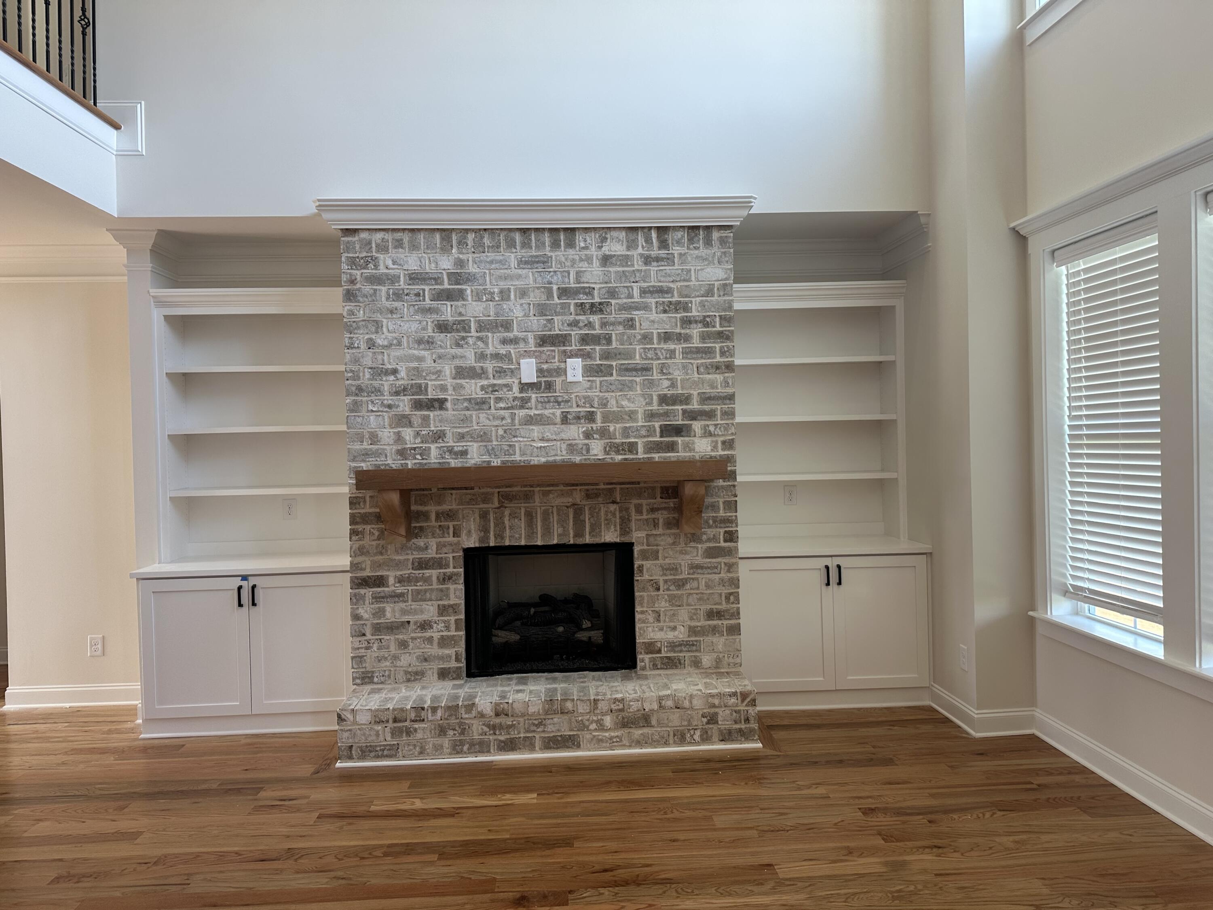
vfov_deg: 56.8
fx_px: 841
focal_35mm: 24
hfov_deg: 71.6
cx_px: 606
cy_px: 455
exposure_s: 1/120
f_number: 1.78
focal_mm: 6.86
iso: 100
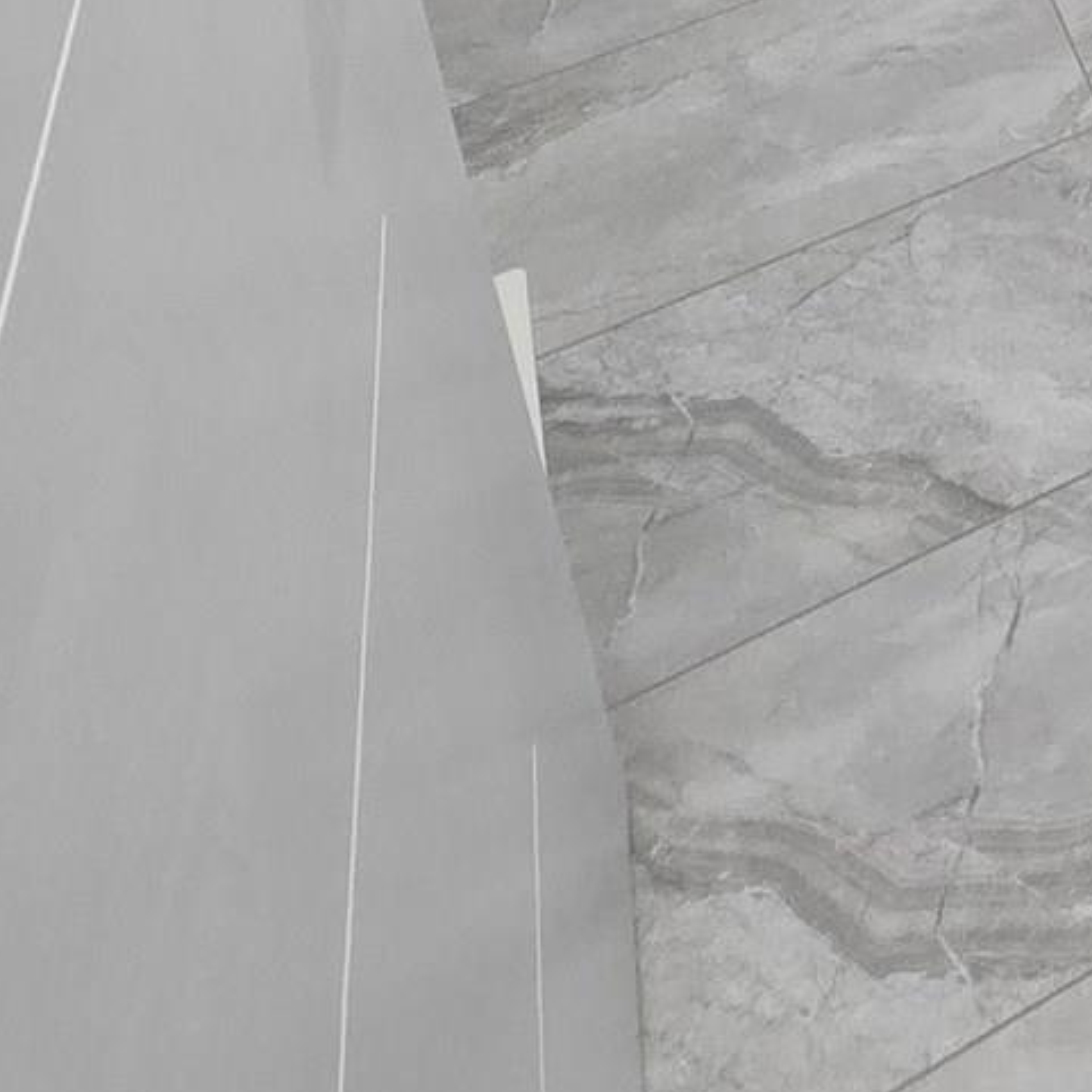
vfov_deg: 20.9
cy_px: -890
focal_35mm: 55
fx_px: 1963
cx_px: 1707
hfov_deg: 23.6
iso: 200
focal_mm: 2.2
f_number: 2.2
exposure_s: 1/60
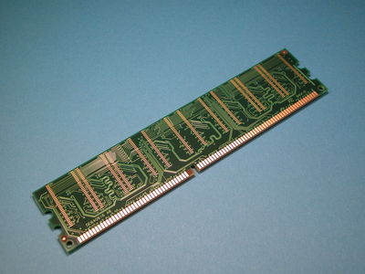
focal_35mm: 50
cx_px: 182
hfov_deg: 38.2
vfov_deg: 29.1
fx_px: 527
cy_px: 137
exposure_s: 1/65.7
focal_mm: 12.7
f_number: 4.8
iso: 100
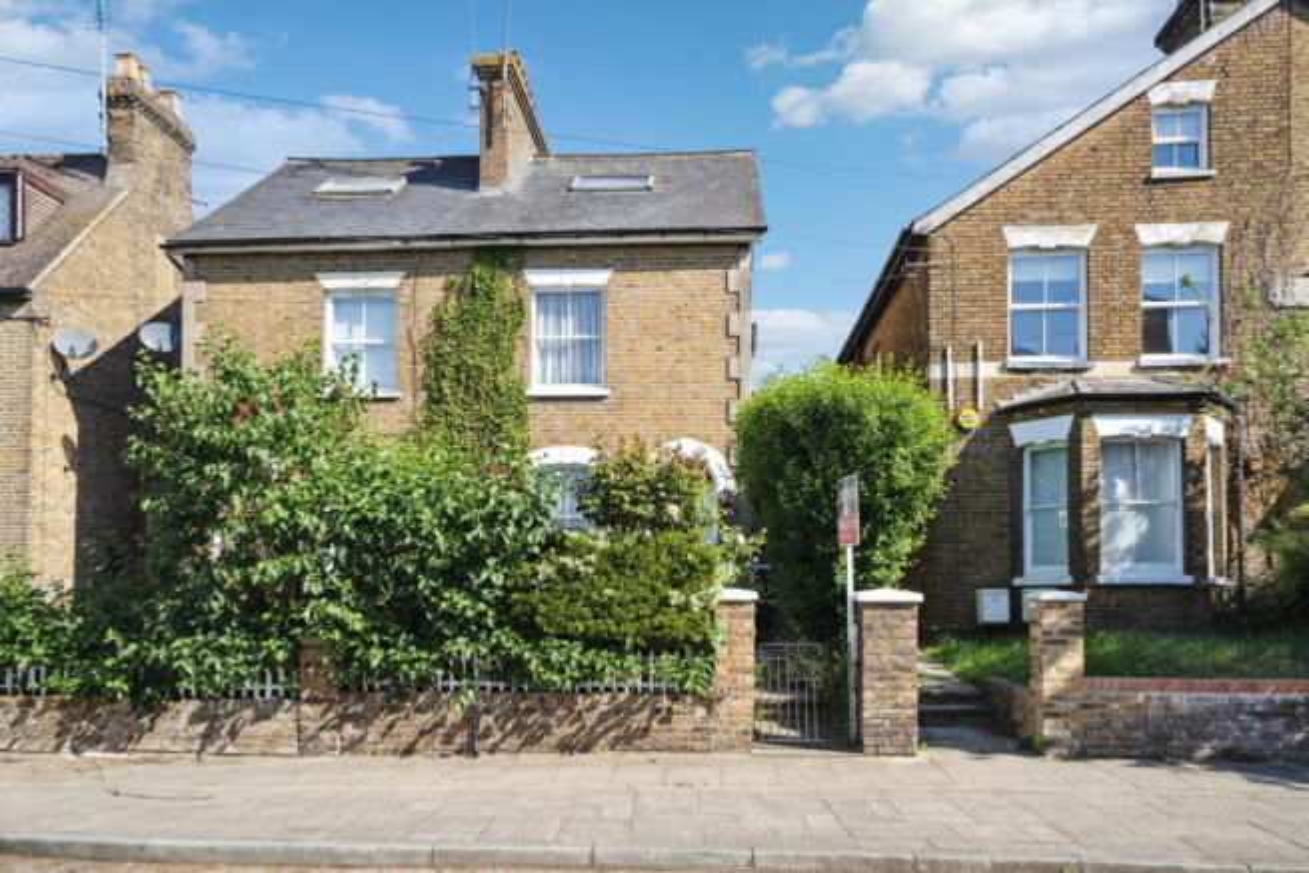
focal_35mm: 28
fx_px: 1018
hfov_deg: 65.5
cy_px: 436
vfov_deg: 46.4
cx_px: 654
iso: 640
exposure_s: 1/2000
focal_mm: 28
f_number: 5
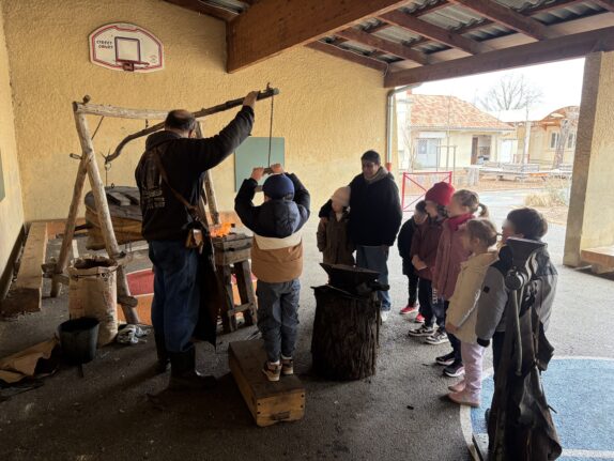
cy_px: 230
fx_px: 461
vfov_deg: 53.1
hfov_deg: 67.3
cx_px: 307
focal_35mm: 26
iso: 125
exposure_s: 1/90
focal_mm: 5.96
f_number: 1.6
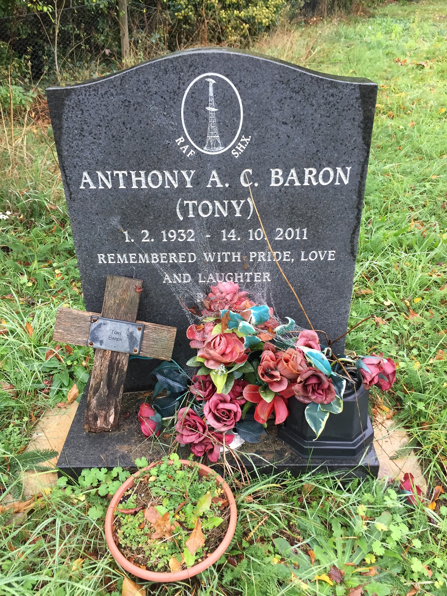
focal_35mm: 29
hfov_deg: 48.2
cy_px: 298
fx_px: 499
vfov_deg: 61.7
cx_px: 224
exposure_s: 1/33
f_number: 2.2
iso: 32
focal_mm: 4.15
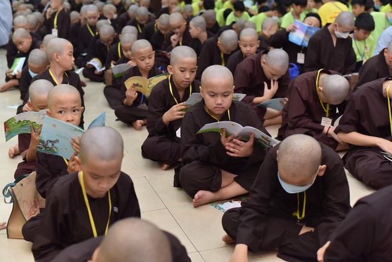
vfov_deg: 27.0
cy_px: 131
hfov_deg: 39.6
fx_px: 545
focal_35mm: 50
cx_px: 196
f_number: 3.2
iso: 1000
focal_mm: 50
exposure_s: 1/125
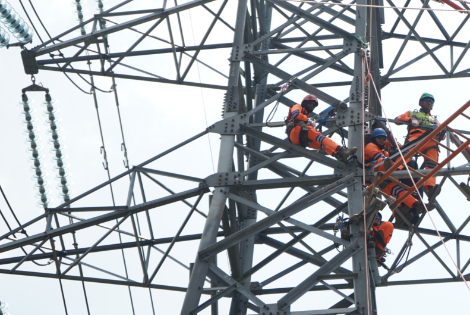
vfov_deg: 9.6
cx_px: 469
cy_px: 103
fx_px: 1869
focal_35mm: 143
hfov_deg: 14.1
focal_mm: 70
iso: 200
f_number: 5.6
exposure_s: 1/800
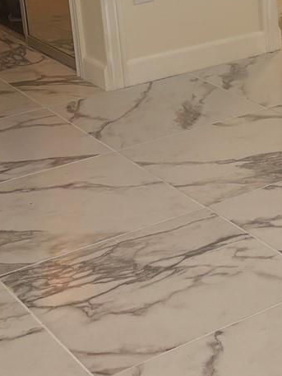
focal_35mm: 91
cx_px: 436
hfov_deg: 15.0
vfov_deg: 20.9
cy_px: 12
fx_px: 988
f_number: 1.6
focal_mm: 5.96
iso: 80
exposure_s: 1/120
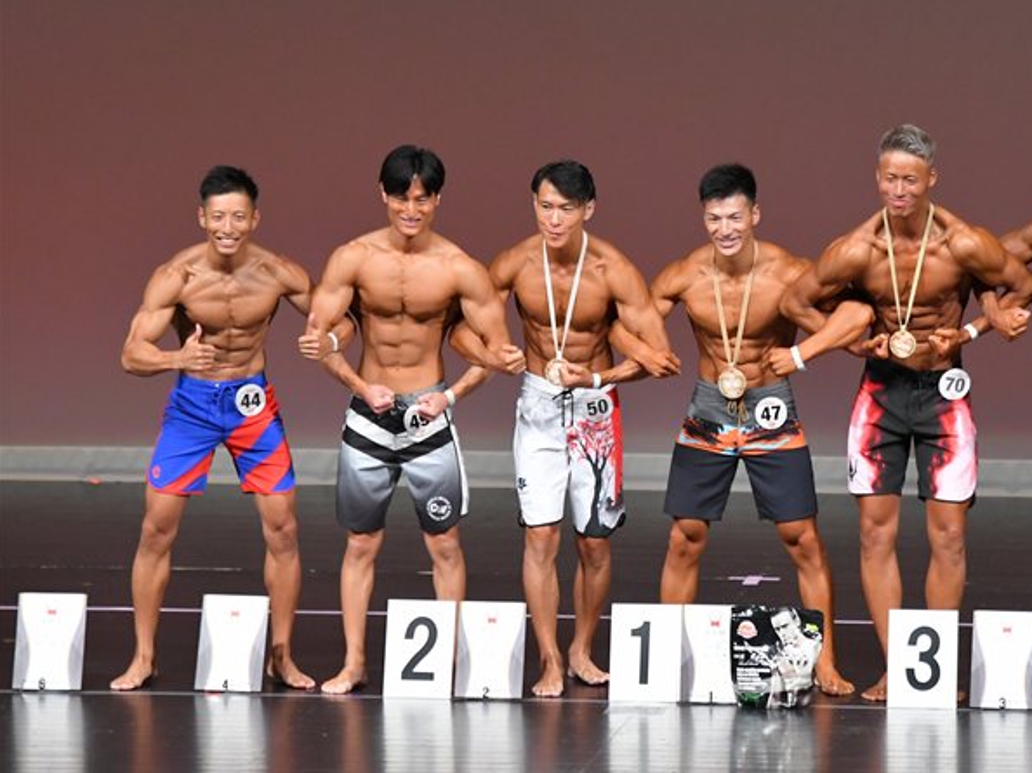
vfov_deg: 4.9
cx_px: 671
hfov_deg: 6.6
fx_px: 8970
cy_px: 363
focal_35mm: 301
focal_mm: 160
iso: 4000
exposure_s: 1/400
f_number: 5.6
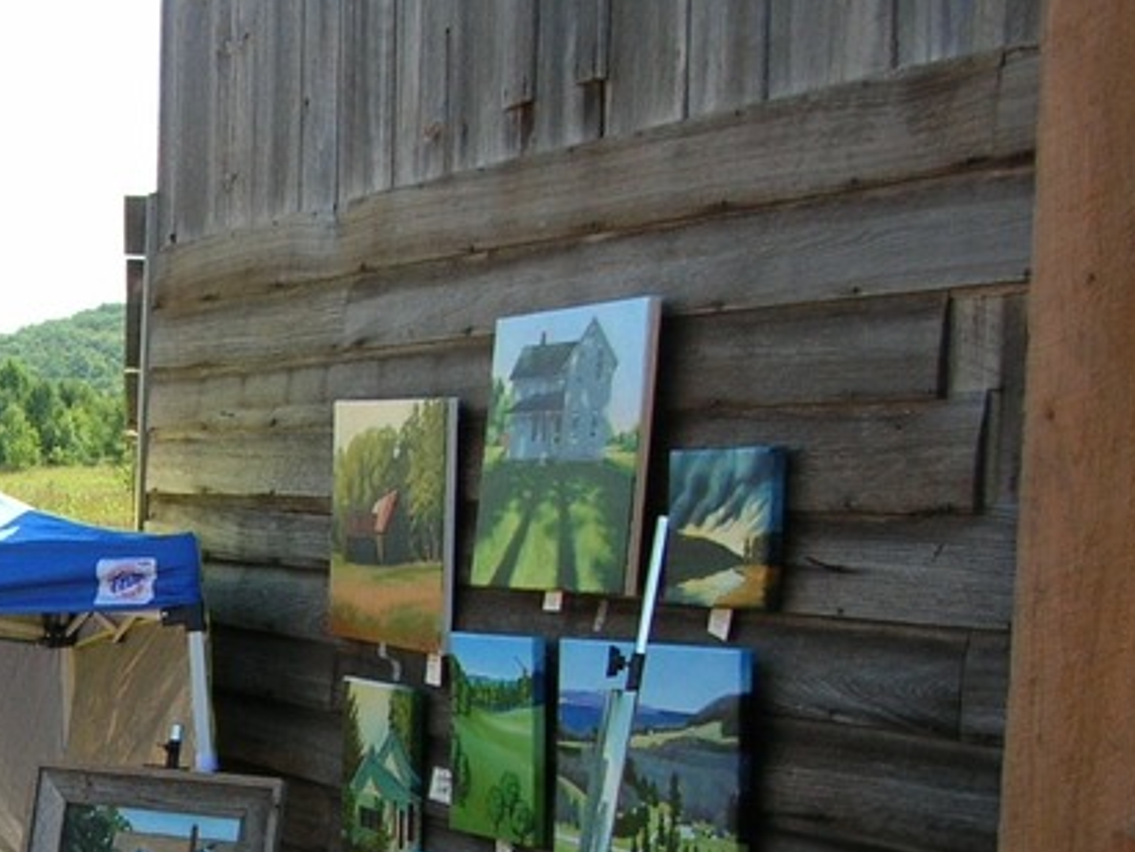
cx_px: -229
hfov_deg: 21.4
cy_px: 805
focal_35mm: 85
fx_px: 2787
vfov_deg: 17.1
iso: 50
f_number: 2.8
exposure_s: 1/414
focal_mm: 5.8
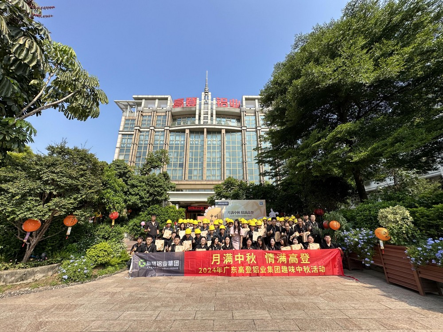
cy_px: 166
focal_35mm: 14
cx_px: 222
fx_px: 179
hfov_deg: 102.1
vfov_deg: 85.7
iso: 40
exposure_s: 1/1770
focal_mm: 2.22
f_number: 2.2
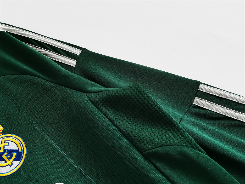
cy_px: 92
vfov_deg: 30.9
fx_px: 333
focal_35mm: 47
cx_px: 122
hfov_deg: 40.4
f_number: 1.8
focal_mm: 5.58
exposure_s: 1/50
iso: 200
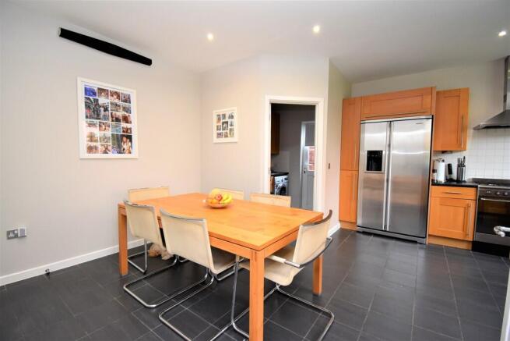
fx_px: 213
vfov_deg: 77.4
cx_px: 255
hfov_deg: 100.4
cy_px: 170
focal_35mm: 15
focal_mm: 10
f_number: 4.5
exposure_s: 1/60
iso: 1100
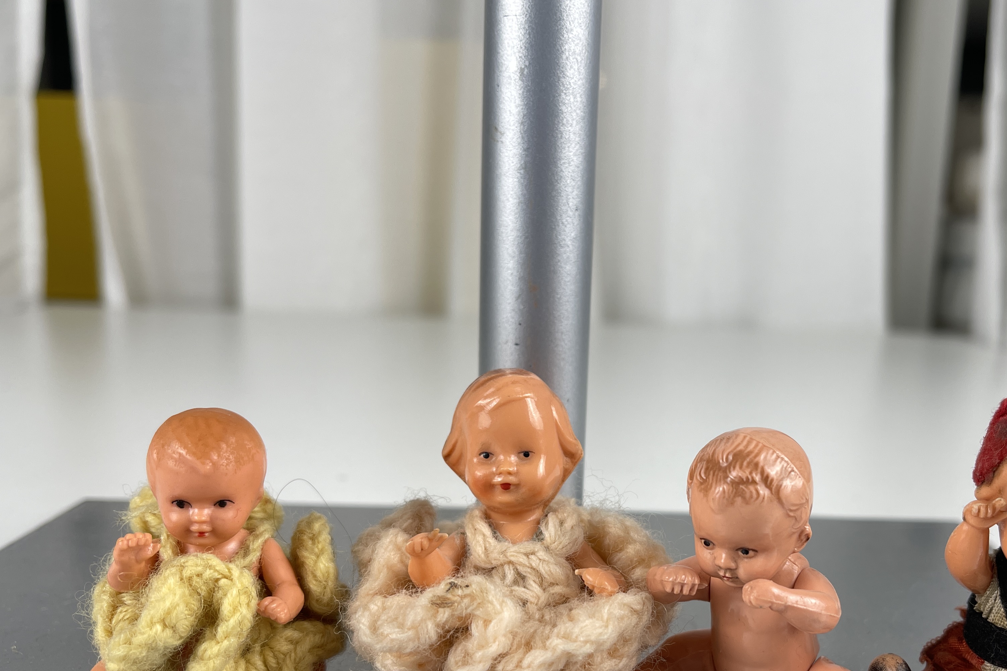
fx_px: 979
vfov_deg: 37.4
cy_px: 451
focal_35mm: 35
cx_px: 629
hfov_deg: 53.8
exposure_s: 1/102
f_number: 1.6
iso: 32
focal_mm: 5.1
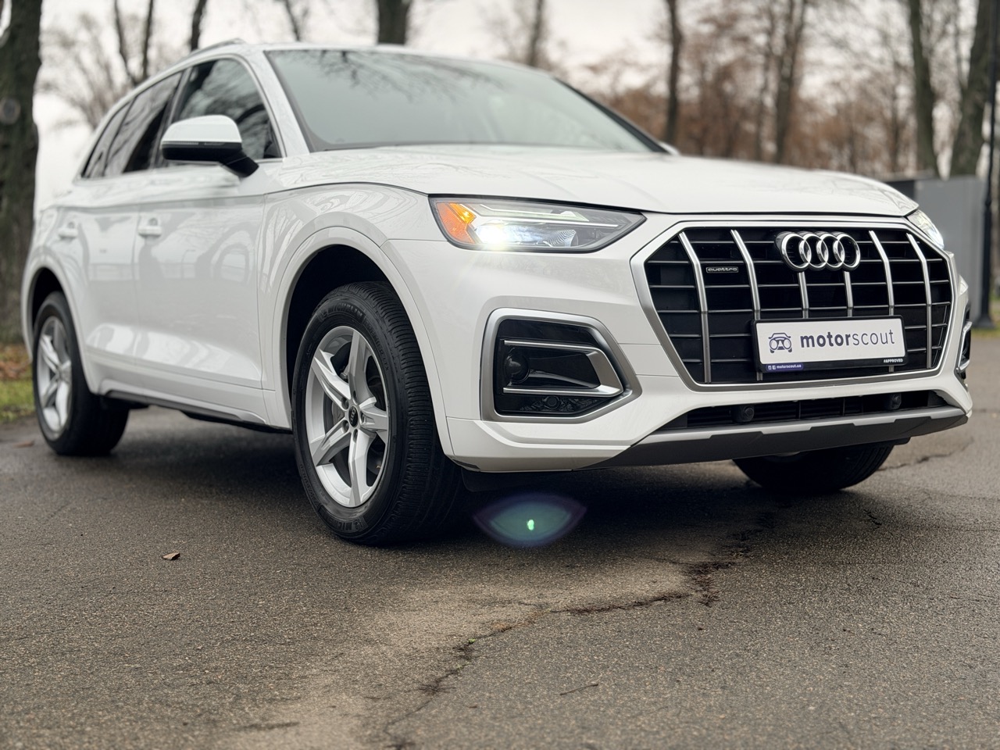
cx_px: 500
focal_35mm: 48
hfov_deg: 39.7
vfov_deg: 30.3
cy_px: 375
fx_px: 1387
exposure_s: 1/122
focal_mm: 6.76
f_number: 1.78
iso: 80
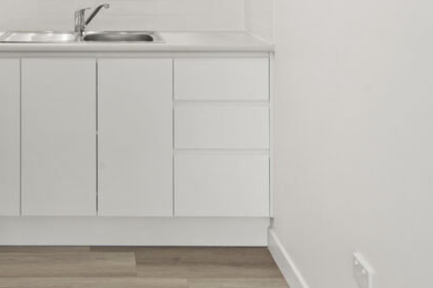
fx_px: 649
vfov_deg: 23.6
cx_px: 96
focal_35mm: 54
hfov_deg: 35.8
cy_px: -25
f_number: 11
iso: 500
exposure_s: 1/8
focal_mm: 22
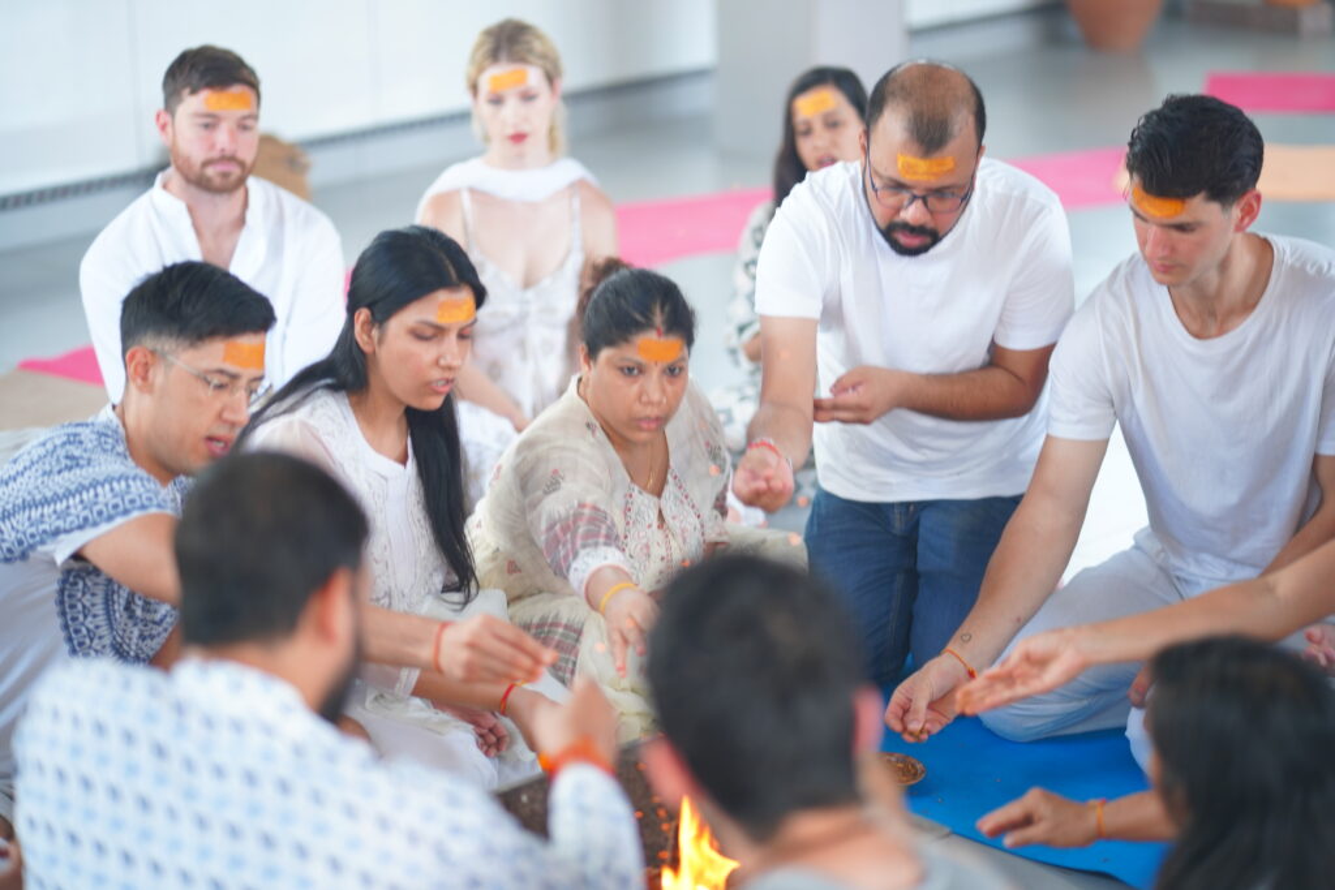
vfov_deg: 16.1
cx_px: 668
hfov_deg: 23.9
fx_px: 3152
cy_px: 445
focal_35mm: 85
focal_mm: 85
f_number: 1.4
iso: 250
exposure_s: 1/160
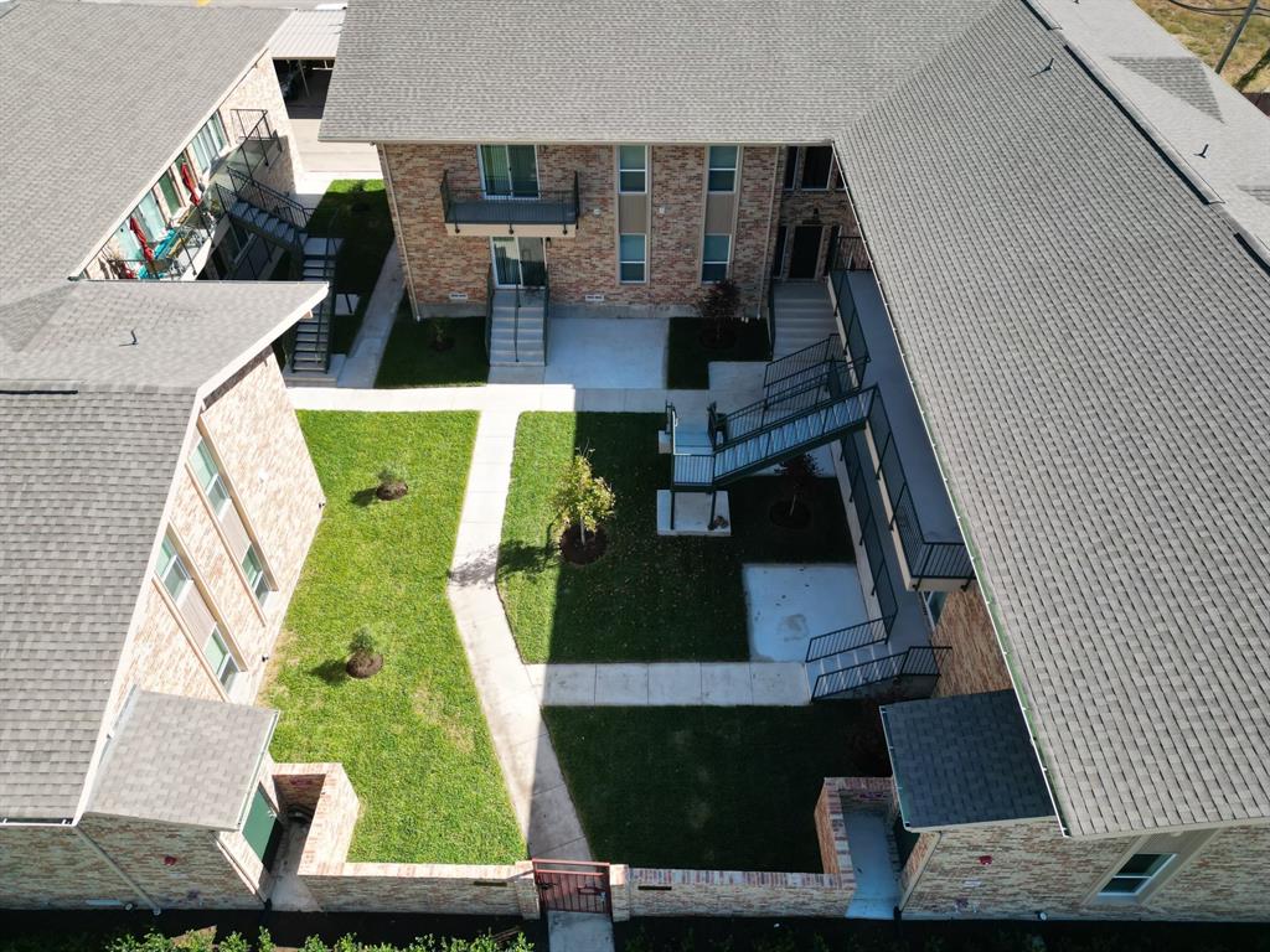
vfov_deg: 56.8
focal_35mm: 24
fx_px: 881
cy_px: 476
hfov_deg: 71.6
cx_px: 635
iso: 200
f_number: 1.7
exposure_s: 1/2000
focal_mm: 6.72
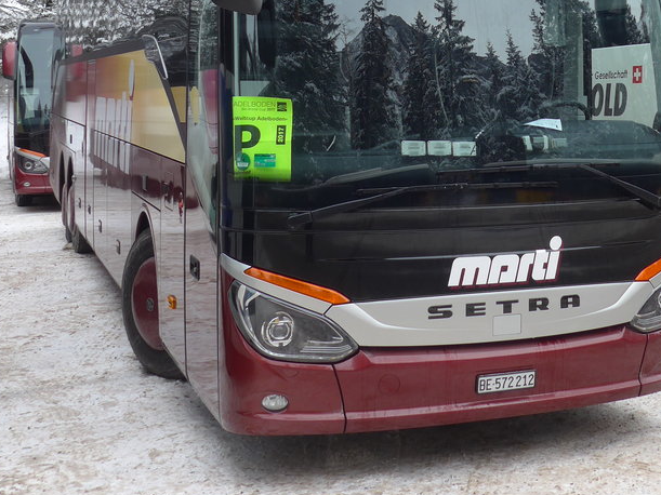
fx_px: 1088
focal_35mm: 57
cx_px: 442
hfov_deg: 33.5
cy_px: 27
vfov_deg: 24.7
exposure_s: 1/250
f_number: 2.8
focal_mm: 6
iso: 80
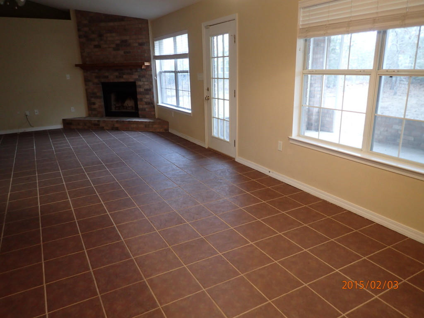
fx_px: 306
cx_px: 212
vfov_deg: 54.9
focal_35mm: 25
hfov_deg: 69.4
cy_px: 159
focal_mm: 4.5
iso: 250
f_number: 2
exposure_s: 1/30
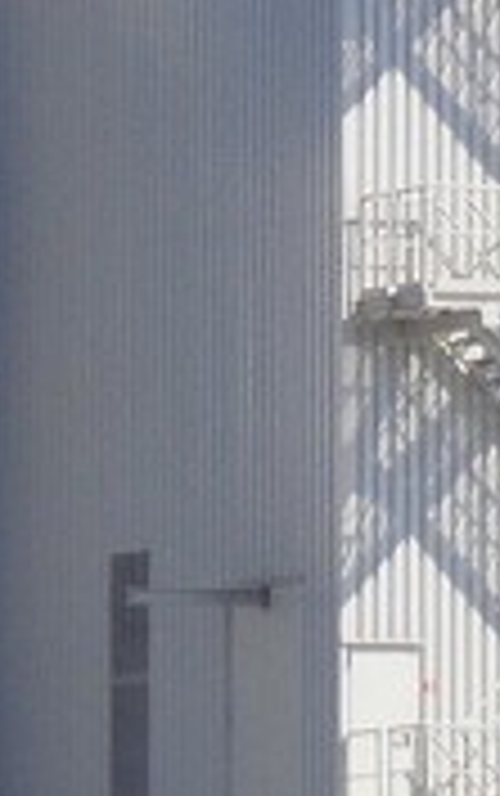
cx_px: -856
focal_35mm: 636
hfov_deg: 2.1
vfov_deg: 3.3
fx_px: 13833
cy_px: 1527
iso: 64
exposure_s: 1/200
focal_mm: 18.6
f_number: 5.9
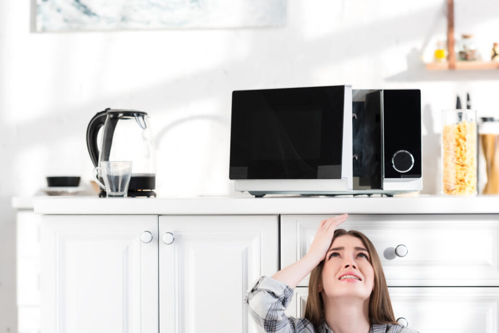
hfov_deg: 16.0
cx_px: 252
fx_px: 1774
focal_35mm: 128
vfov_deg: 10.7
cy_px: 170
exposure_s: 1/250
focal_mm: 110
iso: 100
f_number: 4
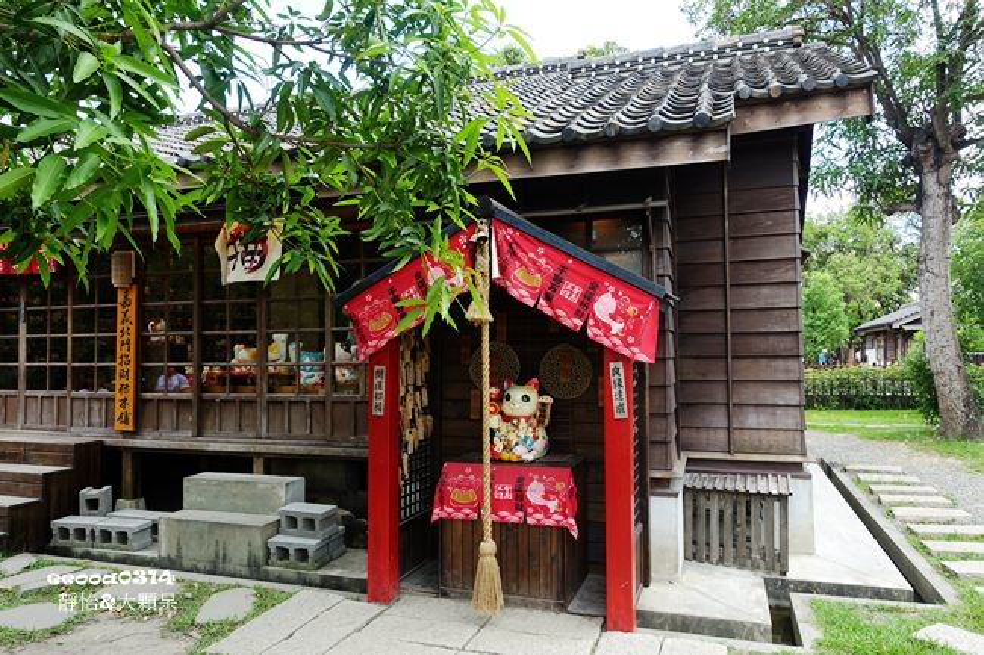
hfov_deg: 73.8
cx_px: 492
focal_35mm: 24
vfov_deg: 53.1
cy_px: 328
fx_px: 656
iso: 125
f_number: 5.6
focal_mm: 8.8
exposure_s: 1/80
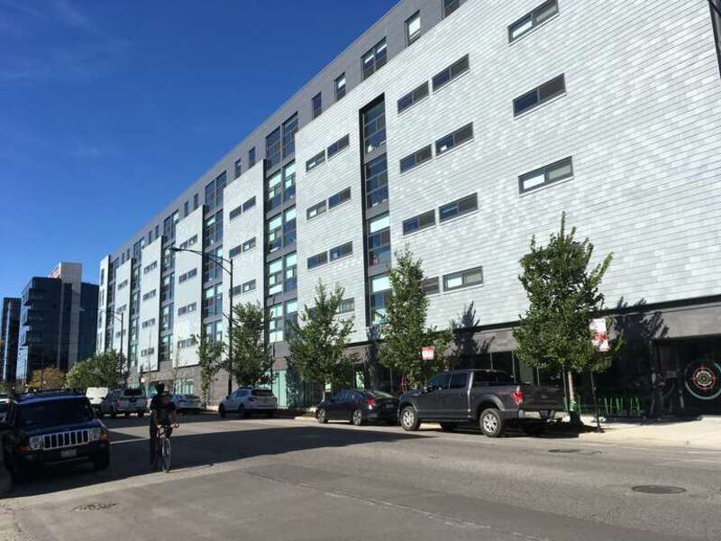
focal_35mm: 29
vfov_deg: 48.2
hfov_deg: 61.7
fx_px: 604
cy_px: 270
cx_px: 360
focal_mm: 4.15
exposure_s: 1/1832
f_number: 2.2
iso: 25
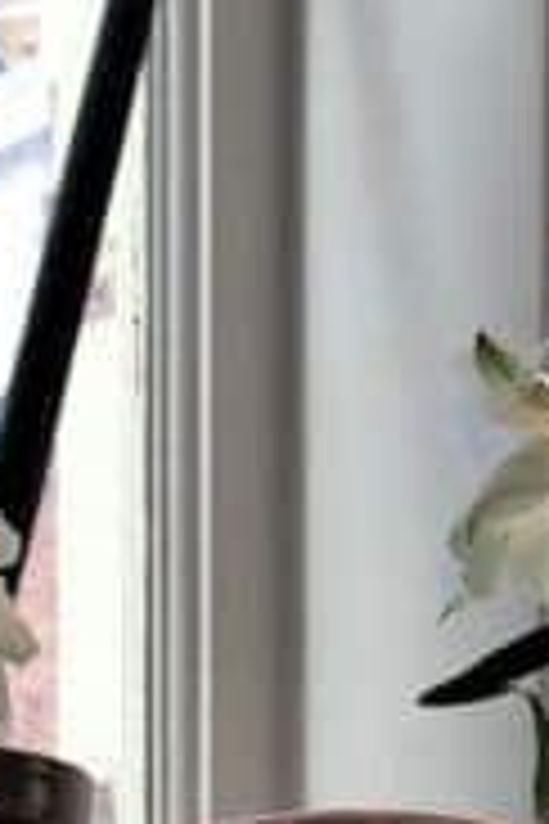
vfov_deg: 10.0
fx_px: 3888
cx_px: 364
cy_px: 2186
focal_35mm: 170
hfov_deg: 8.1
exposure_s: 1/114
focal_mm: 3.99
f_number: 1.8
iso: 20
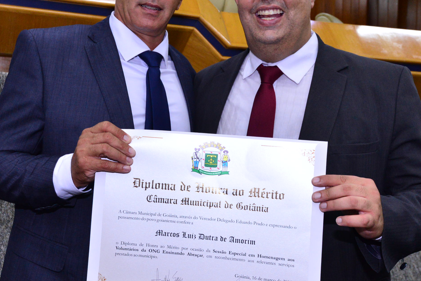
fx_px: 562
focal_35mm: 48
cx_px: 187
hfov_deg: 41.0
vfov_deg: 28.0
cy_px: 114
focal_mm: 30
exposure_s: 1/100
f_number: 8
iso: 2500
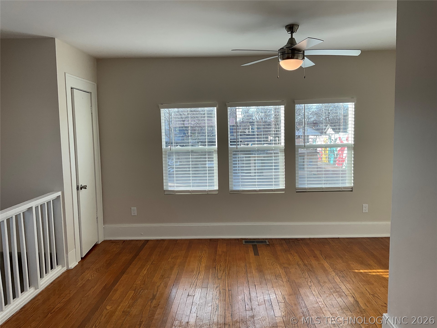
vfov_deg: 48.2
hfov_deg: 61.7
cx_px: 218
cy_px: 164
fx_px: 366
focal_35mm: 29
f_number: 1.8
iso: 20
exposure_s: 1/122
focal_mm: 3
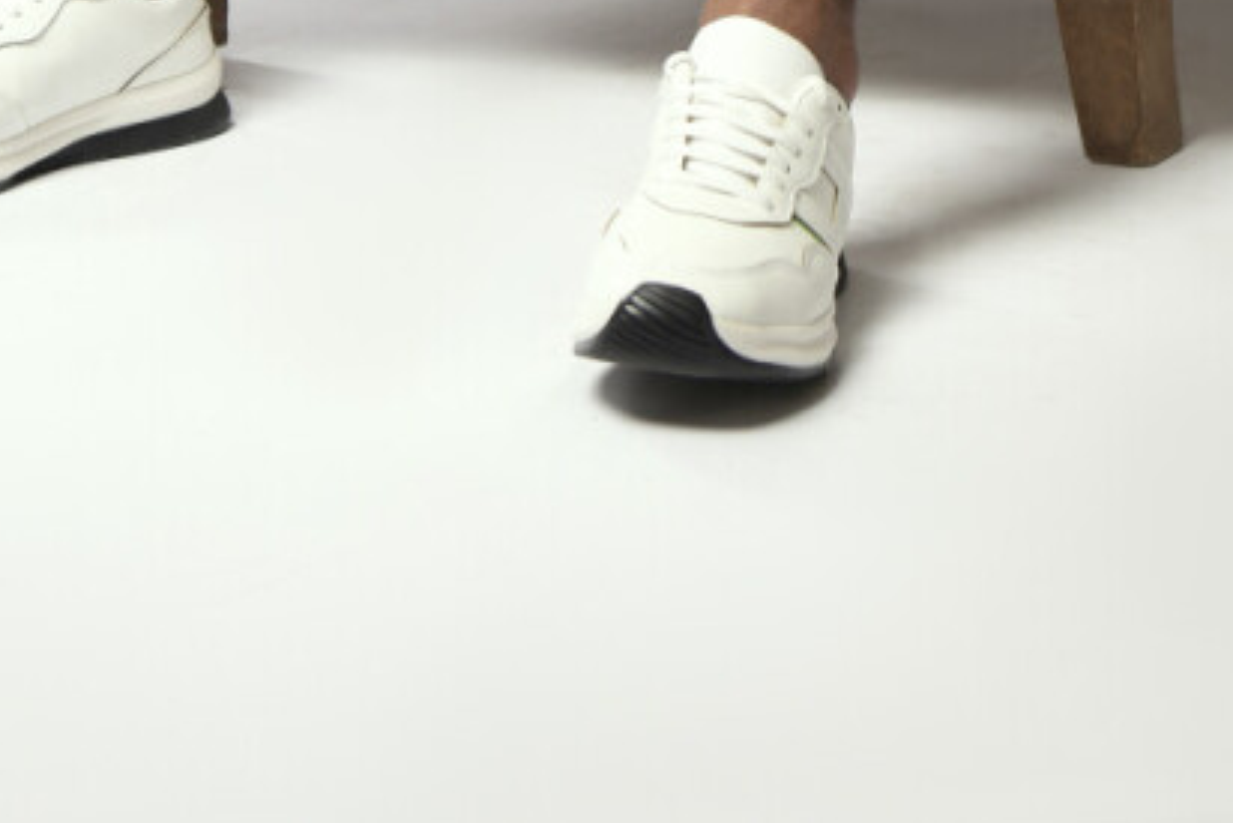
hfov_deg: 20.6
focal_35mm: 99
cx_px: 790
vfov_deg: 11.9
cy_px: -955
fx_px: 3392
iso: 400
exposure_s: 1/125
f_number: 5
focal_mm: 34
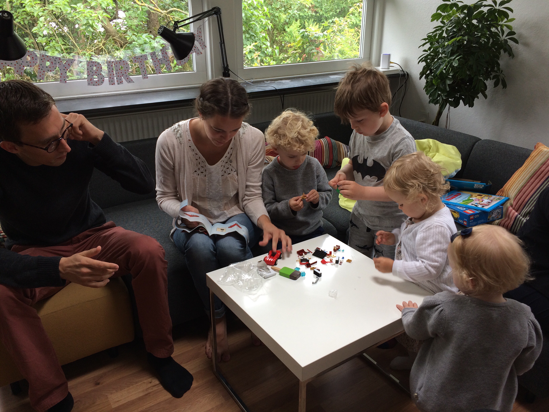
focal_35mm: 29
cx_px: 274
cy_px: 206
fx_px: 460
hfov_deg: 61.7
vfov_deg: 48.2
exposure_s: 1/50
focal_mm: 4.15
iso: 50
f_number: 2.2
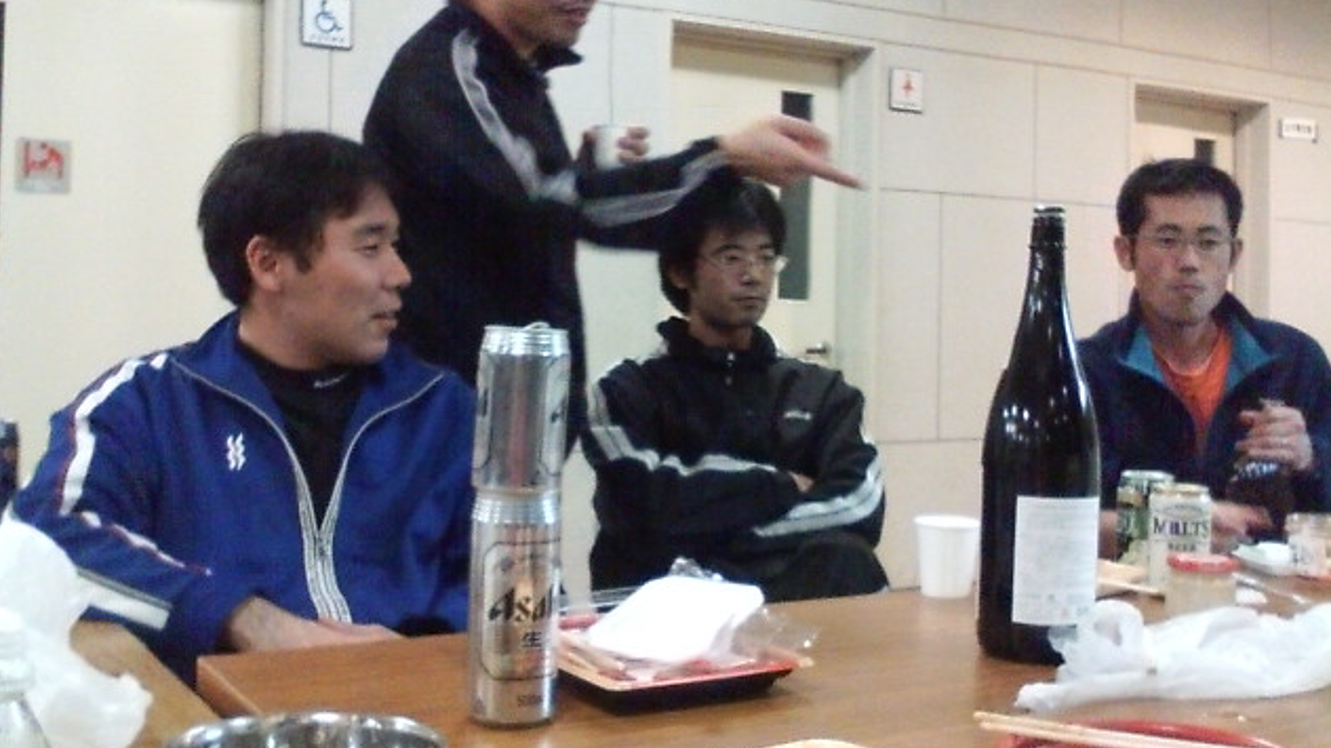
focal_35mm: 32
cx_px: 670
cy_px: 322
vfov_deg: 36.6
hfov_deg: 61.0
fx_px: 1129
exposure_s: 1/21.3
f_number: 3.5
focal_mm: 3.73
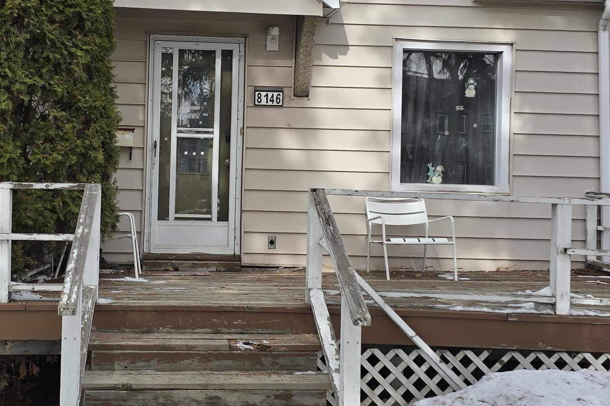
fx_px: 796
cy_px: 184
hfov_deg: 41.3
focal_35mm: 47
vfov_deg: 28.6
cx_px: 193
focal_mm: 6.3
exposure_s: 1/420
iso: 12
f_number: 1.7
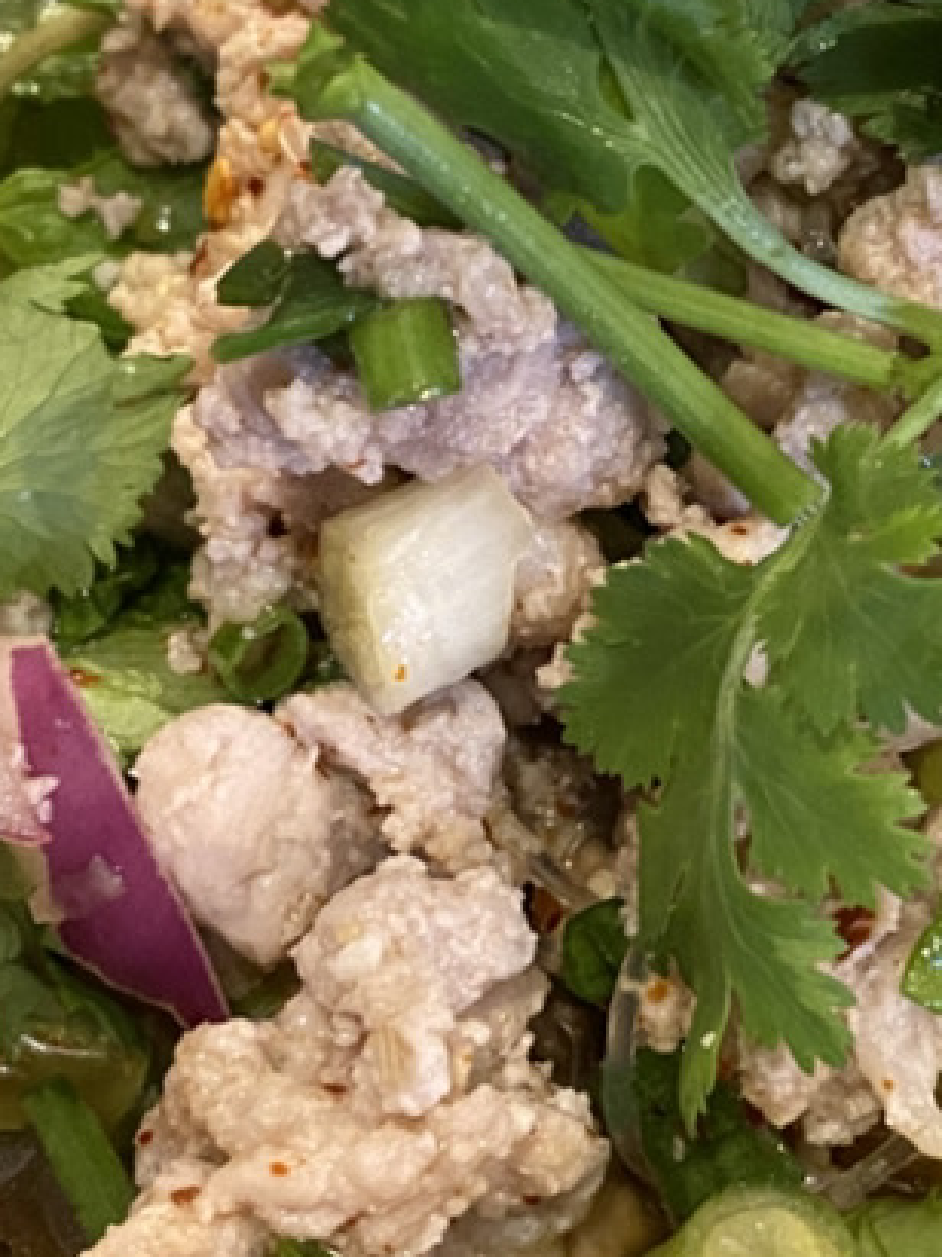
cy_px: 566
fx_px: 2759
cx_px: 679
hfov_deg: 19.3
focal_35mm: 76
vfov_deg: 25.7
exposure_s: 1/30
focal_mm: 4.25
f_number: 1.8
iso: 640
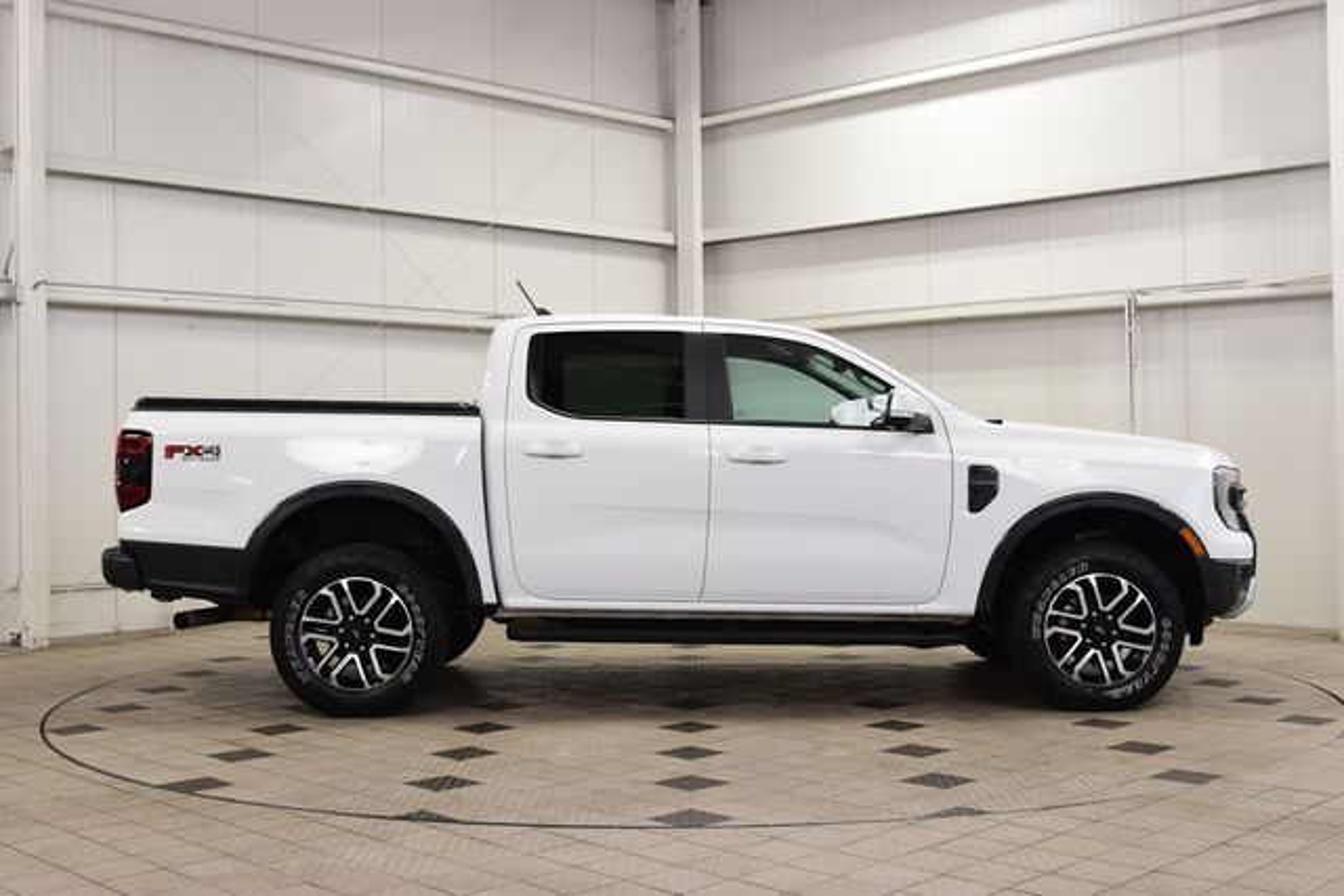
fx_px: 1624
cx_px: 672
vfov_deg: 30.9
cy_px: 448
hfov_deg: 45.0
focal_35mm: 44
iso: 500
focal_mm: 29
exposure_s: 1/30
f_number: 7.1
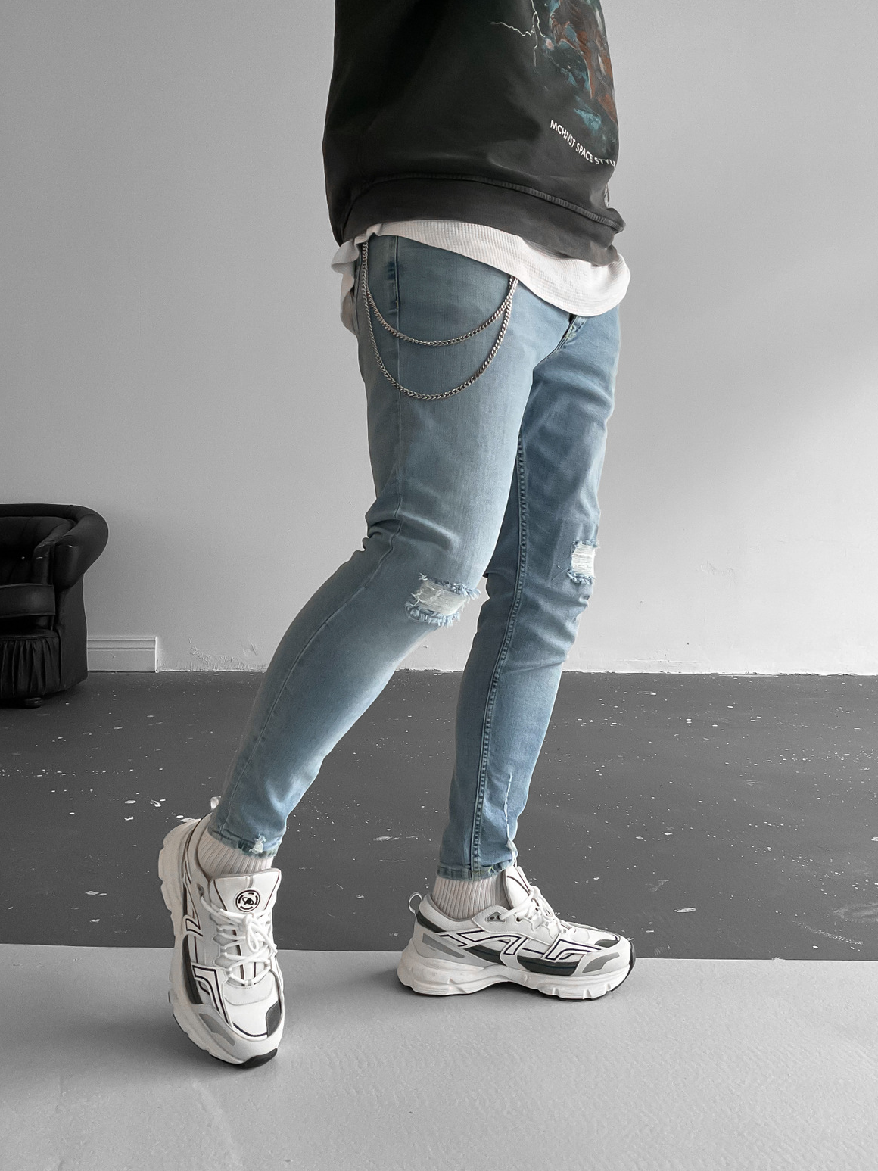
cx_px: 441
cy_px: 577
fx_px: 1015
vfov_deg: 60.0
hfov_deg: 46.8
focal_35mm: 30
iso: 160
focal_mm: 3
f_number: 1.8
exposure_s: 1/60
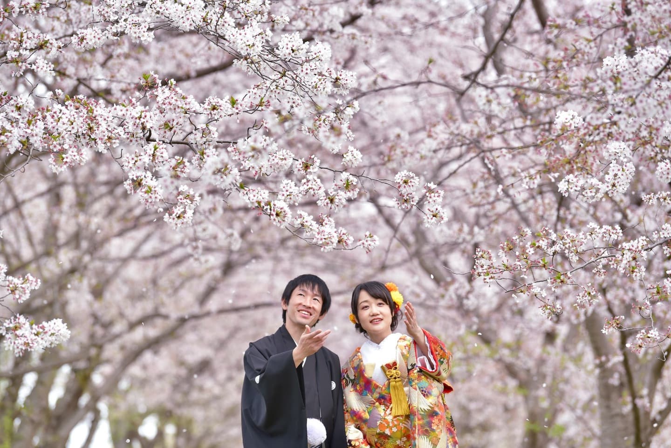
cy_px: 224
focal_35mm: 160
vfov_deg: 8.6
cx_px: 336
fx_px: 2983
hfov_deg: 12.8
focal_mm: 160
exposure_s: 1/1000
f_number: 4
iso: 800
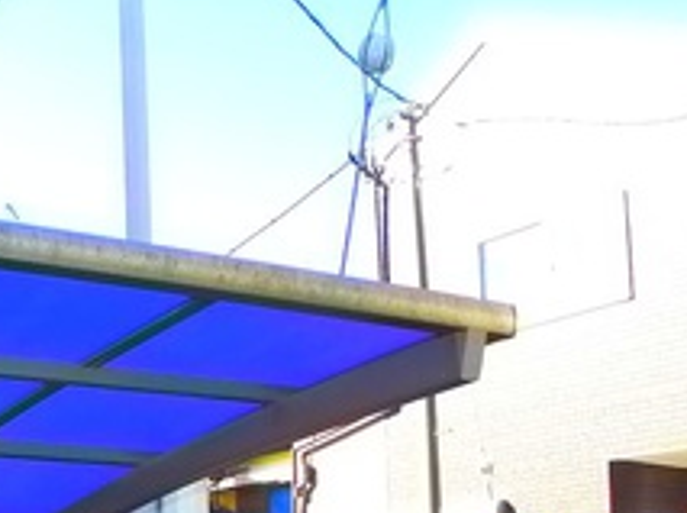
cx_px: -210
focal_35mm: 79
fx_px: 1565
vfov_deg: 17.9
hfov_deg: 22.2
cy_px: 576
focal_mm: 5.1
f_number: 2.8
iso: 400
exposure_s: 1/200
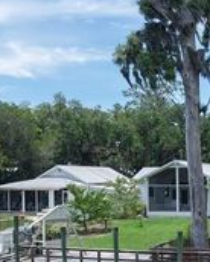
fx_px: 527
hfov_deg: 21.0
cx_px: 251
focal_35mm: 68
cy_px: 182
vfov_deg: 27.6
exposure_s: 1/3200
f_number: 1.8
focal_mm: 6.48
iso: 220
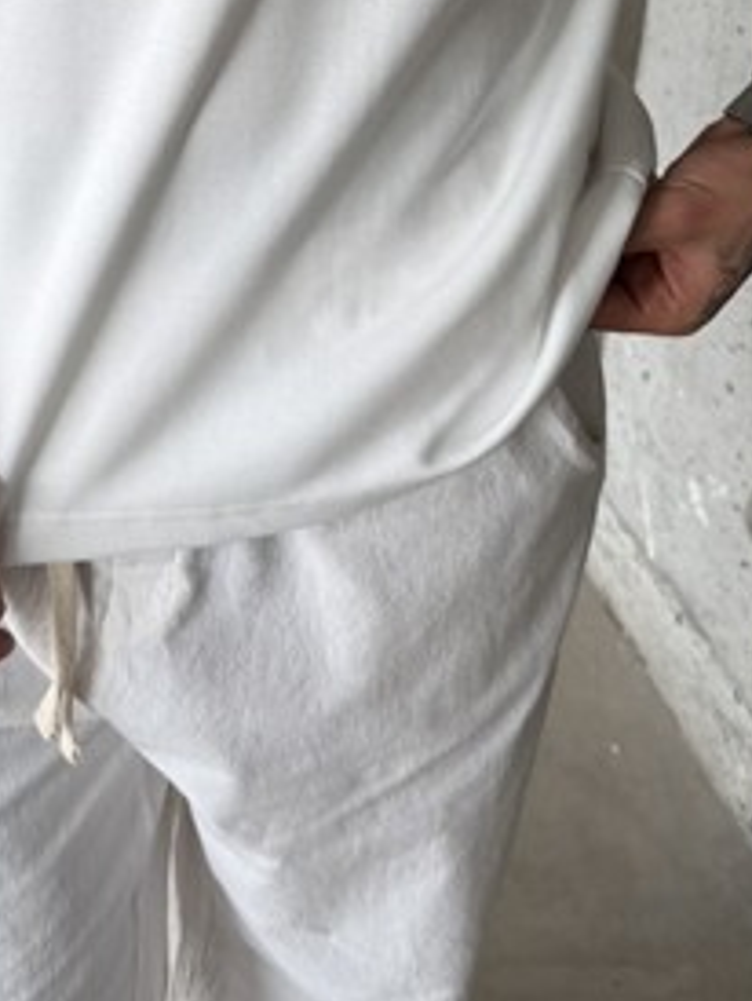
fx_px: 2024
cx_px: 201
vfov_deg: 26.2
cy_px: -22
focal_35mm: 70
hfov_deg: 20.9
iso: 80
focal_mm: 6.76
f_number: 1.78
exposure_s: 1/353
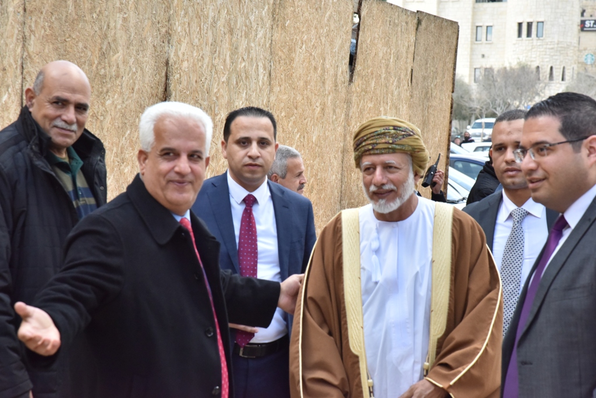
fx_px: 1738
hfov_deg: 19.5
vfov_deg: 13.0
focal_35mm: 105
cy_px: 199
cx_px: 298
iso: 2500
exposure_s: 1/500
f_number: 11
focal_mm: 105
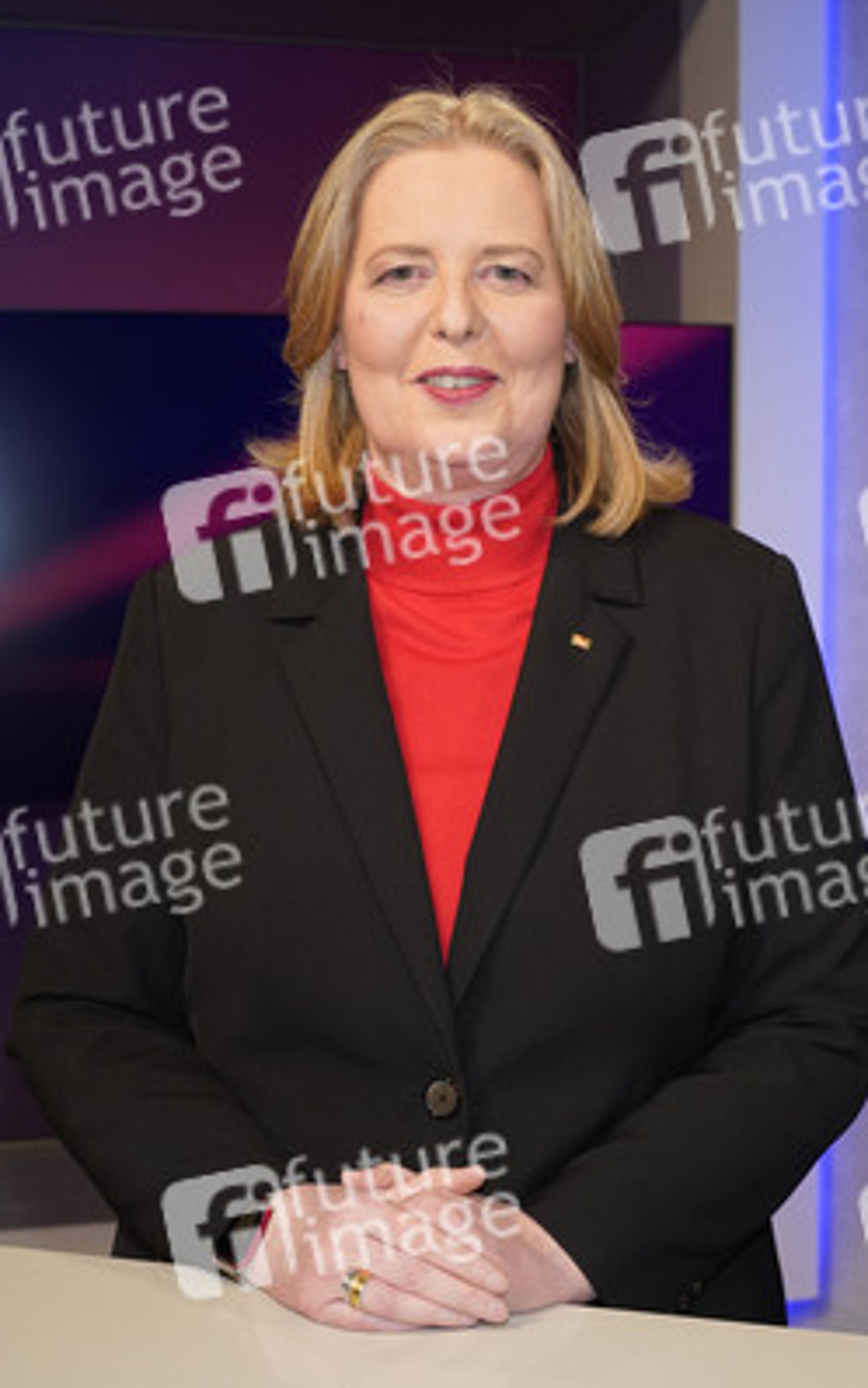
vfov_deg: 46.2
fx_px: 1626
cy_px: 694
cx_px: 443
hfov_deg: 29.9
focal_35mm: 43
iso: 2000
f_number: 5.6
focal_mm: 42
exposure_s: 1/160
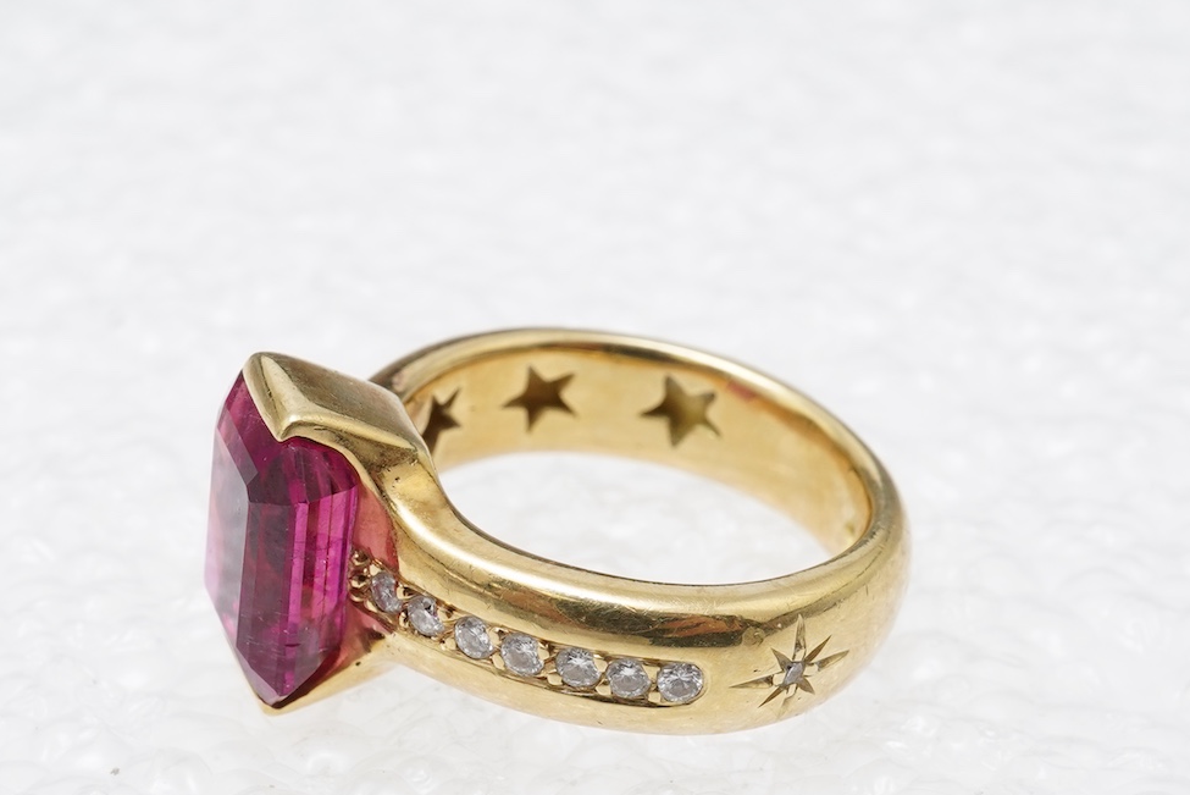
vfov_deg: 16.4
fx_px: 2745
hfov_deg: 24.4
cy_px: 579
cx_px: 496
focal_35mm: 83
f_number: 22
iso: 640
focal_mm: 30
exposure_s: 1/125
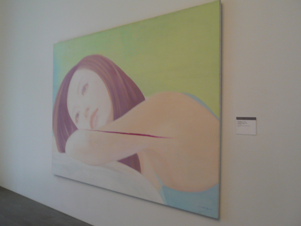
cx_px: 151
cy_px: 113
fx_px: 278
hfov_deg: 56.8
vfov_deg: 44.2
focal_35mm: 32
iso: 200
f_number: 3.3
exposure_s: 1/15
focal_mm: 4.6
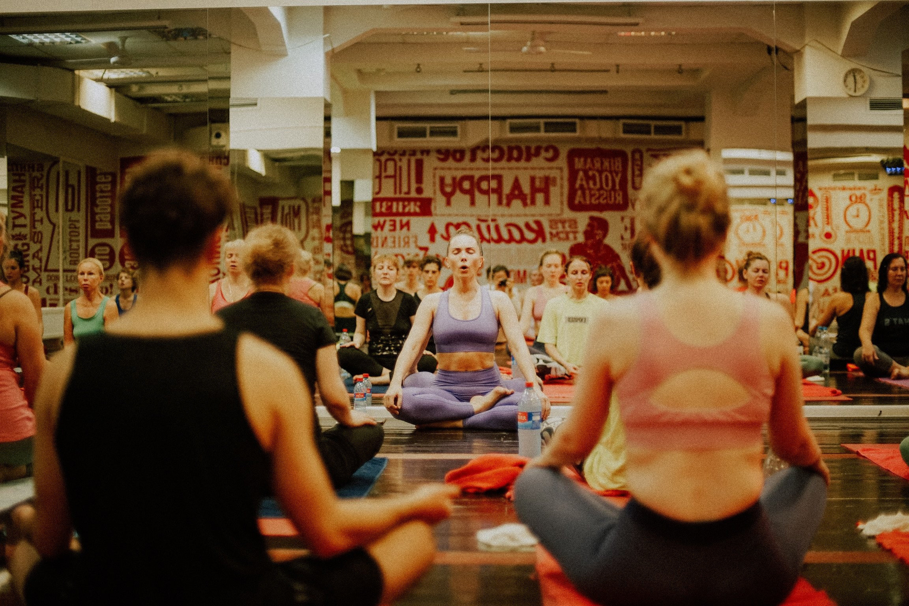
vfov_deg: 27.0
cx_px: 454
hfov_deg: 39.6
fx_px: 1262
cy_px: 303
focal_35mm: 50
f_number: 1.4
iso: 400
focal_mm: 50
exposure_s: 1/160
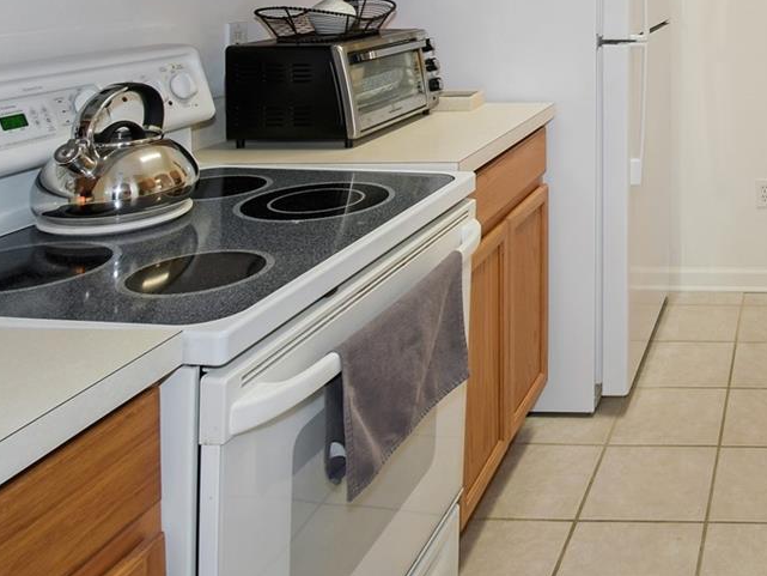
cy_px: -47
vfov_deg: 34.6
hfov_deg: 43.6
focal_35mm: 36
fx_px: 798
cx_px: 774
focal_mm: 10
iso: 100
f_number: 9
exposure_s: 1/2.5
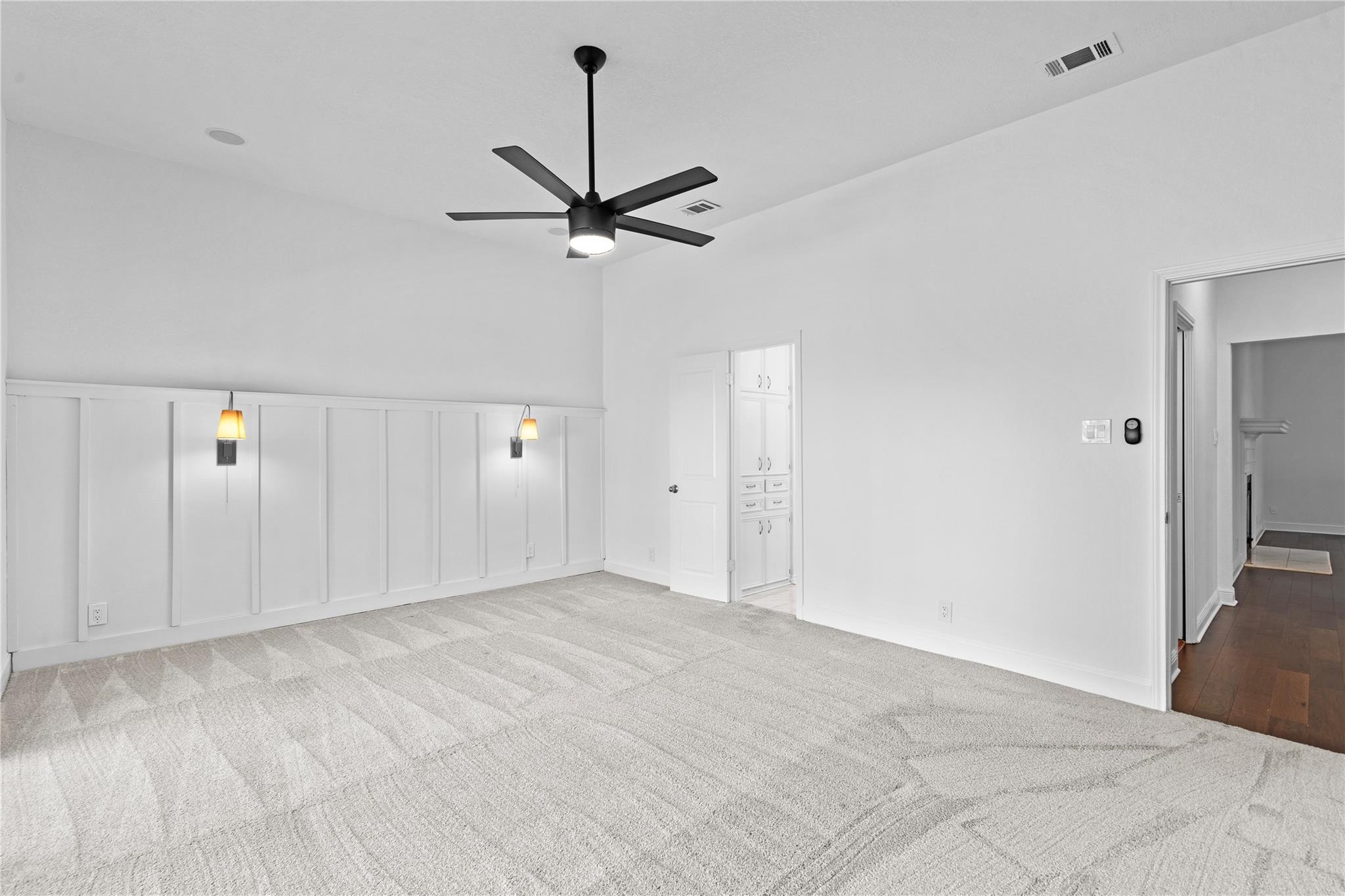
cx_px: 672
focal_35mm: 16
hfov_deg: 96.7
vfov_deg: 73.7
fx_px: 598
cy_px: 448
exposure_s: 1
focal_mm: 16
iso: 100
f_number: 9
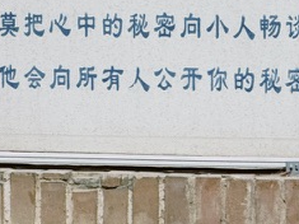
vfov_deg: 2.8
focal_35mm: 524
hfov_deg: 3.8
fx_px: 4524
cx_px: -144
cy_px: -140
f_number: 2.8
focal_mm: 15.66
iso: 50
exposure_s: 1/558
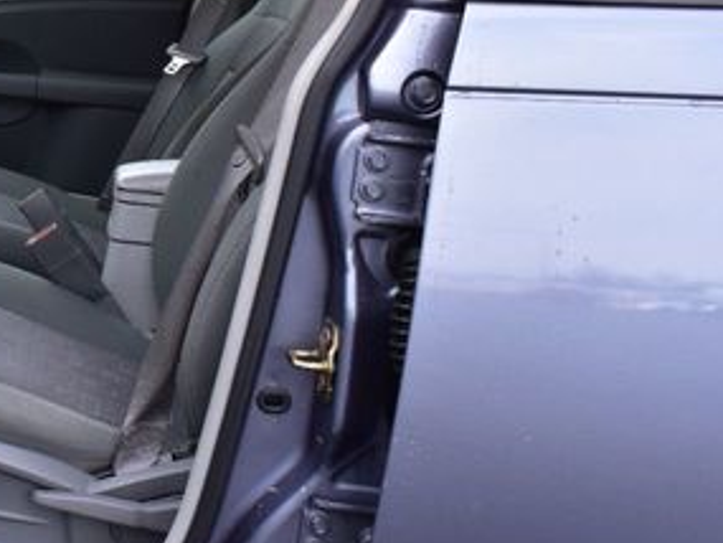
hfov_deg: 26.3
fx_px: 1423
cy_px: 133
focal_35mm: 68
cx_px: -74
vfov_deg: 21.4
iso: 400
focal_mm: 21
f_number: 9
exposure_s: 1/125
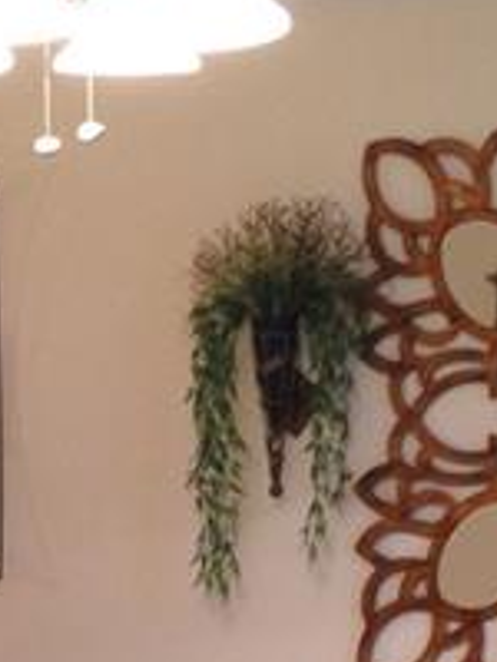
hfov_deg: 11.6
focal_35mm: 127
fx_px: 2431
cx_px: 136
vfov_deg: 15.2
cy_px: 705
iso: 100
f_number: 2.4
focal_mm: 4.12
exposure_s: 1/20
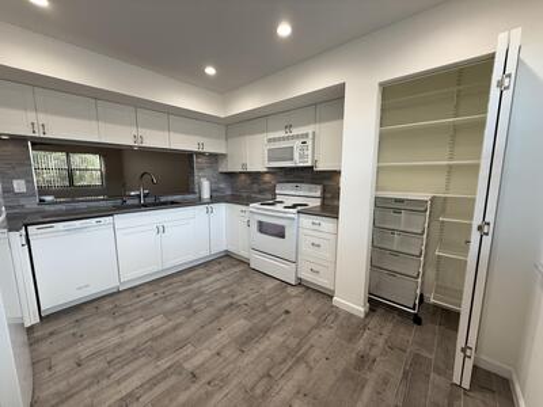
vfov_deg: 85.7
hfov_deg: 102.1
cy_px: 204
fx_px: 220
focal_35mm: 14
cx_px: 272
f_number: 2.2
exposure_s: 1/120
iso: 160
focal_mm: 2.22
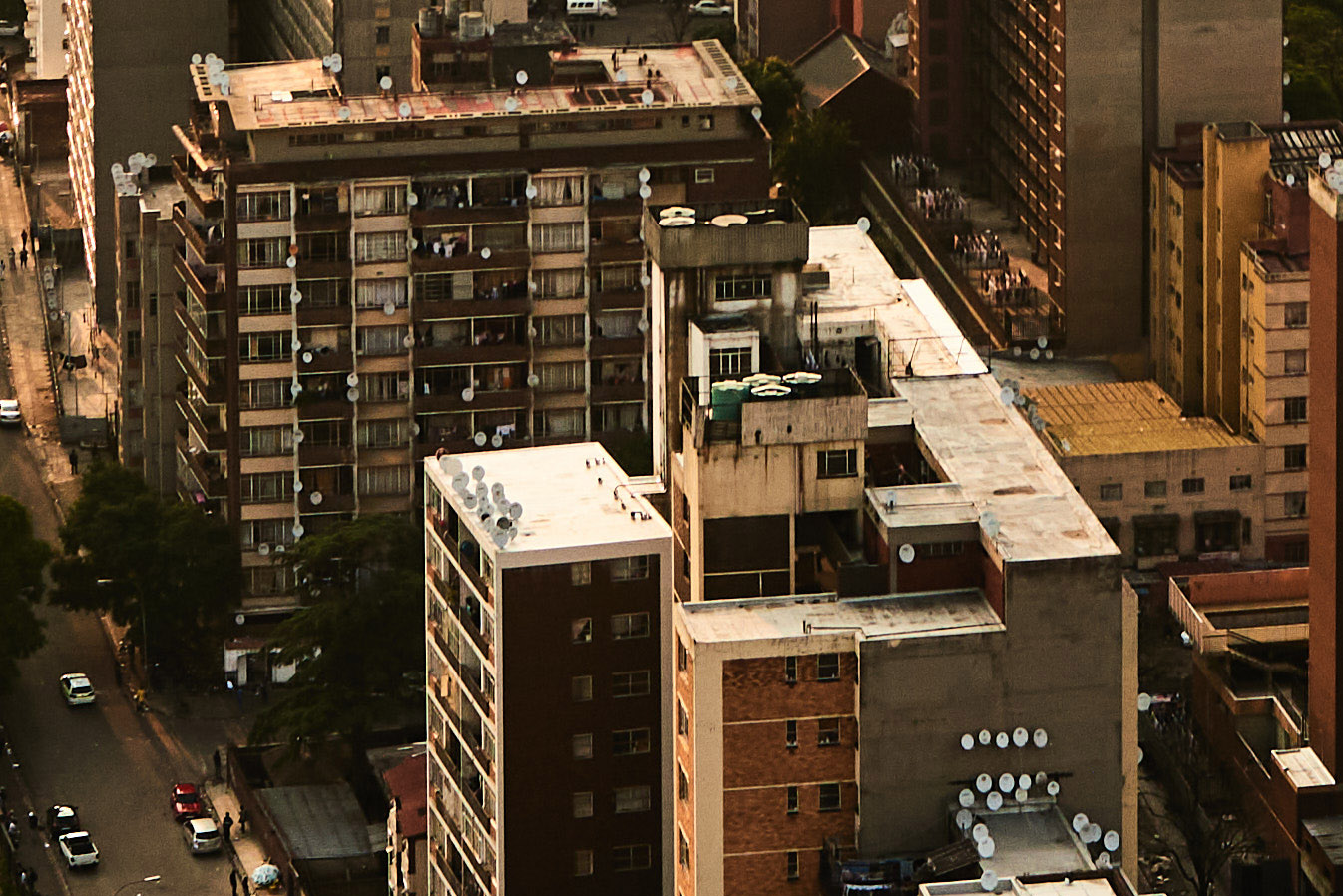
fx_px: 6529
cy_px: -910
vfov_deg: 7.5
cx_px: 1253
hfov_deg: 11.7
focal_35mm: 175
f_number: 5.6
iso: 200
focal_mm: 32
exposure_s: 1/800
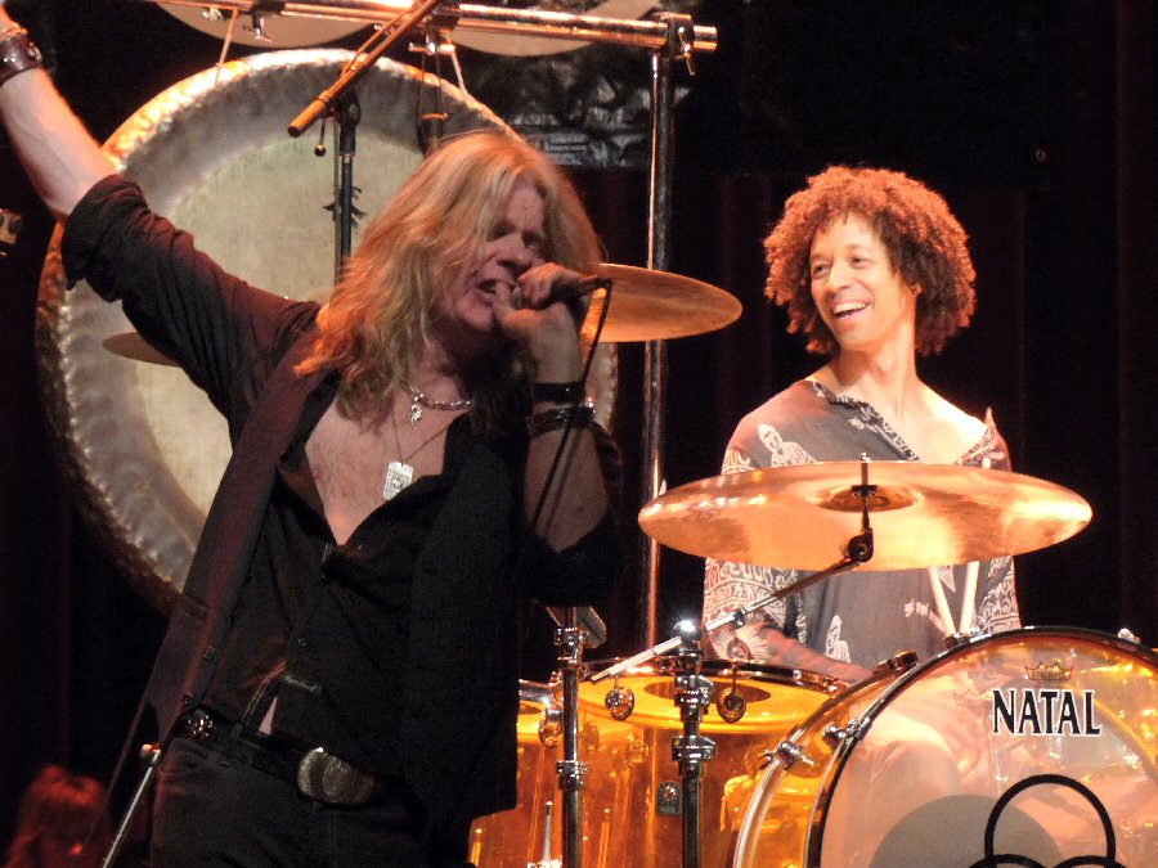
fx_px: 9701
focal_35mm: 290
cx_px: 579
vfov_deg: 5.1
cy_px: 434
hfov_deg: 6.8
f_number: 2.8
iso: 400
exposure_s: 1/25
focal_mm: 52.3
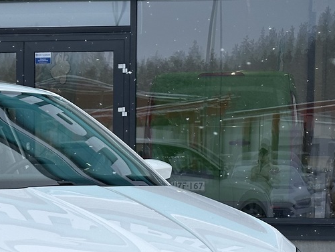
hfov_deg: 14.1
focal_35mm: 138
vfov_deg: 10.7
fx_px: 1336
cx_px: -9
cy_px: 222
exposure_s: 1/785
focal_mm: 6.86
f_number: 1.78
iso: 64
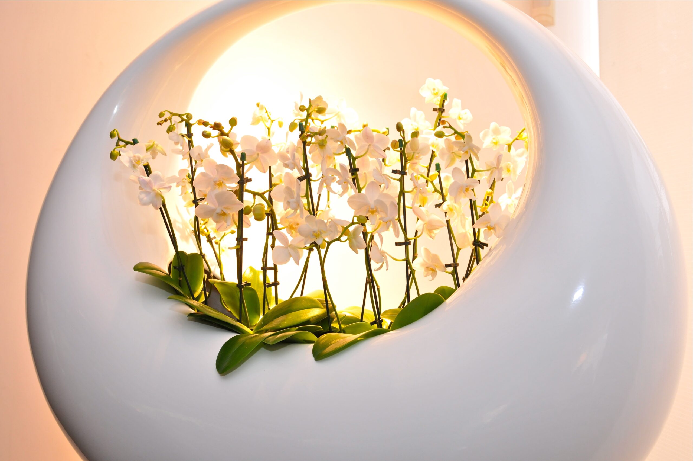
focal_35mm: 36
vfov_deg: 36.8
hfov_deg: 53.2
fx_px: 692
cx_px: 346
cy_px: 230
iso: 800
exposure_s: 1/100
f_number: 5.6
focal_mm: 24
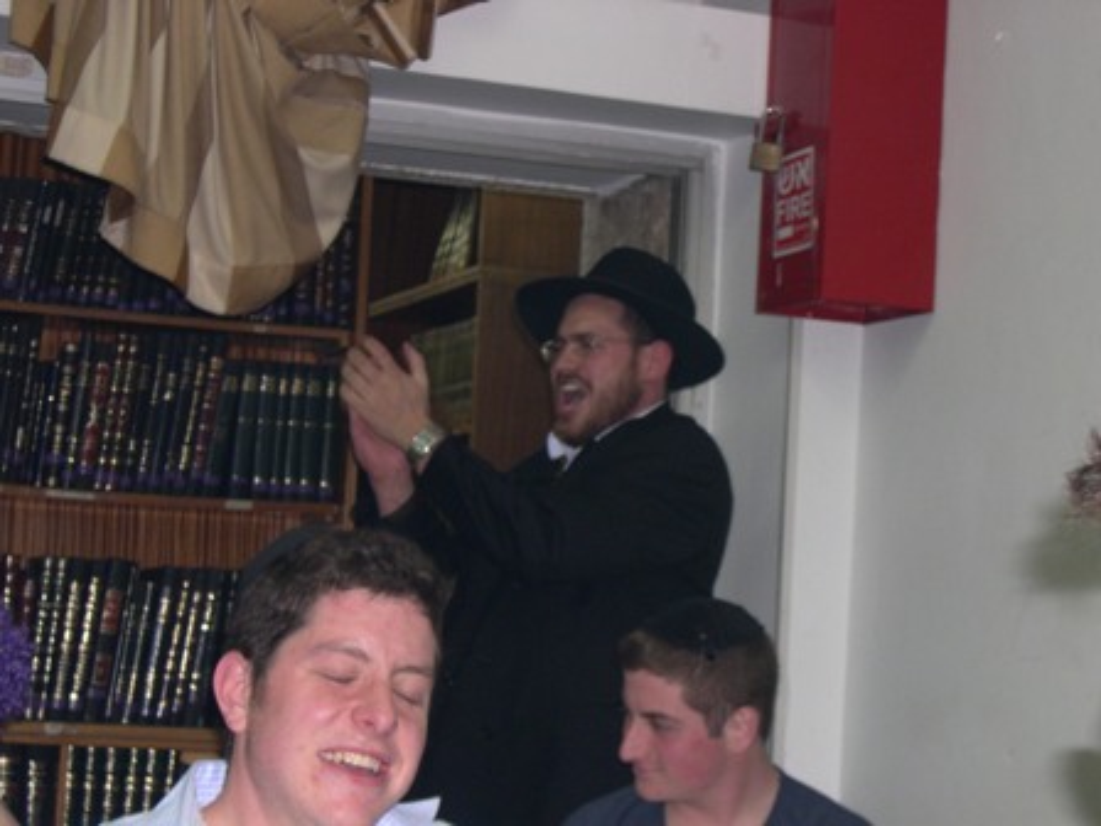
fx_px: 2449
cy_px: 413
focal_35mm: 77
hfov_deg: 25.3
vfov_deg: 19.1
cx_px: 550
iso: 263
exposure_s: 1/60
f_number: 4
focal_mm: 16.3
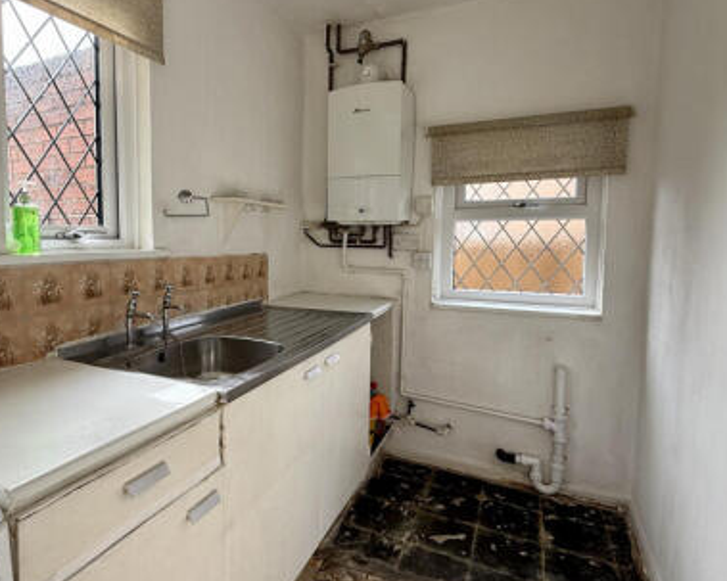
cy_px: 269
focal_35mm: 21
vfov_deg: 65.4
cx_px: 285
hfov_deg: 76.6
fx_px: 452
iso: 50
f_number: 2.2
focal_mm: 2.22
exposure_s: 1/182
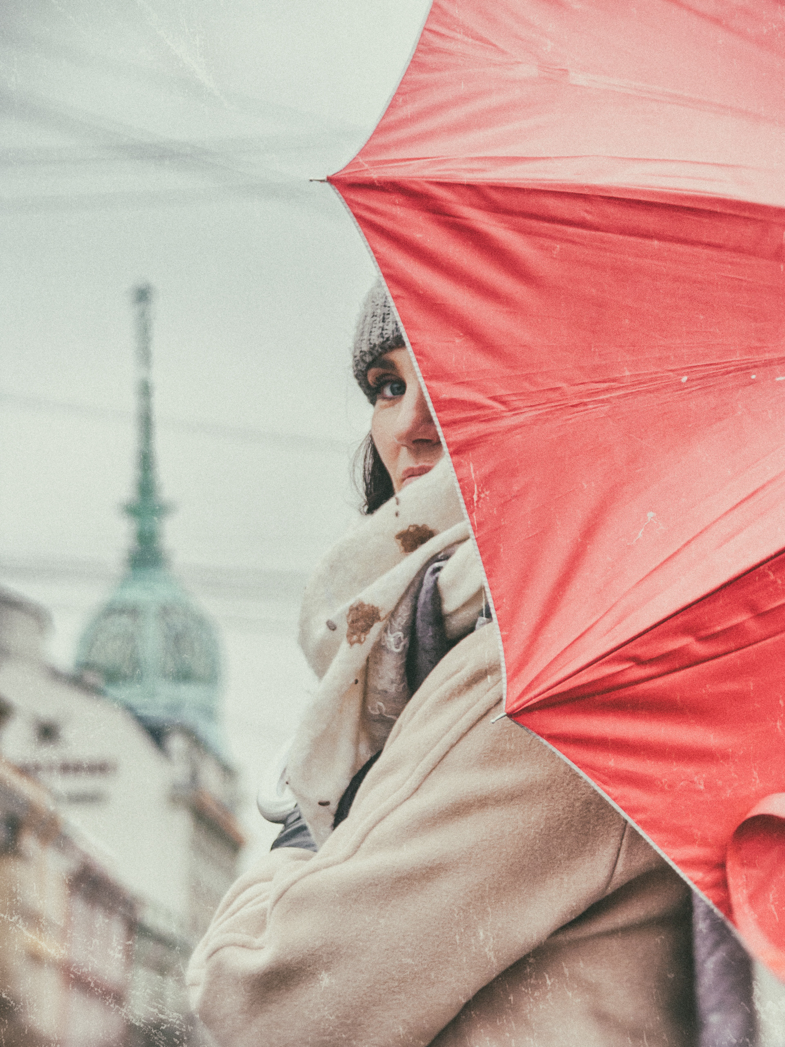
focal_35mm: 197
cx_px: 392
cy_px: 524
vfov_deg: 10.0
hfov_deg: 7.5
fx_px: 5957
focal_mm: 49.87
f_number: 3.5
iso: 100
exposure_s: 1/125
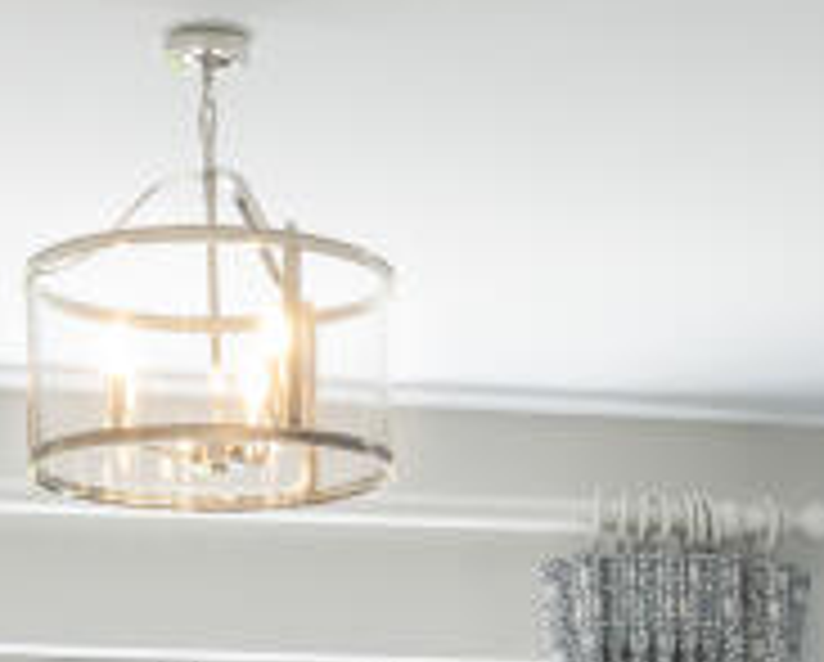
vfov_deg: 9.5
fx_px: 3713
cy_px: 1371
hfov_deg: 12.6
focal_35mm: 152
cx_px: 639
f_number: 16
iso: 100
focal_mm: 29
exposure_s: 1/2
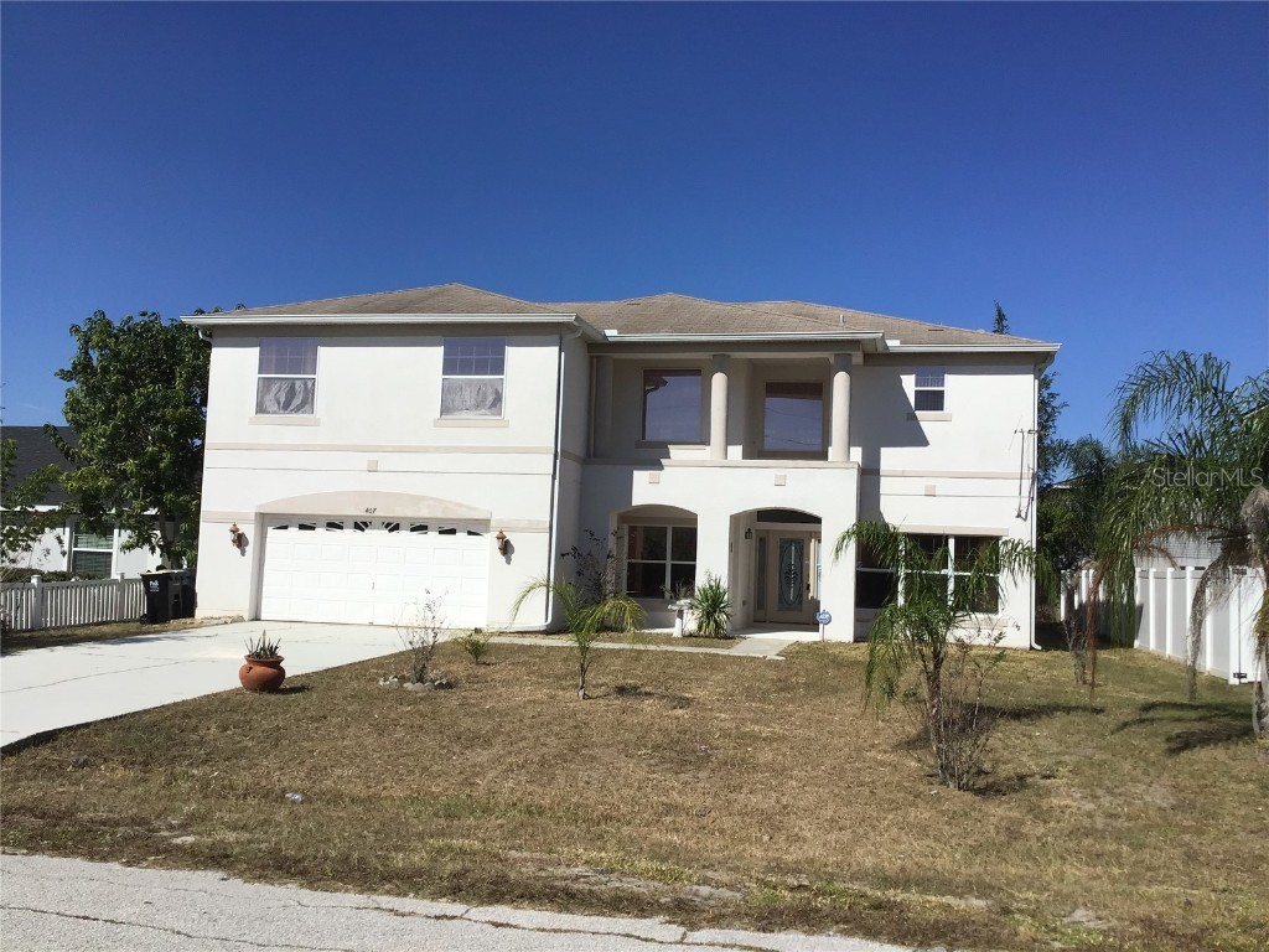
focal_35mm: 31
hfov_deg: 58.4
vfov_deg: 45.4
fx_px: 1136
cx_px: 634
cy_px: 476
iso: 25
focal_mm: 3.3
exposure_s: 1/3268
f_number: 2.4
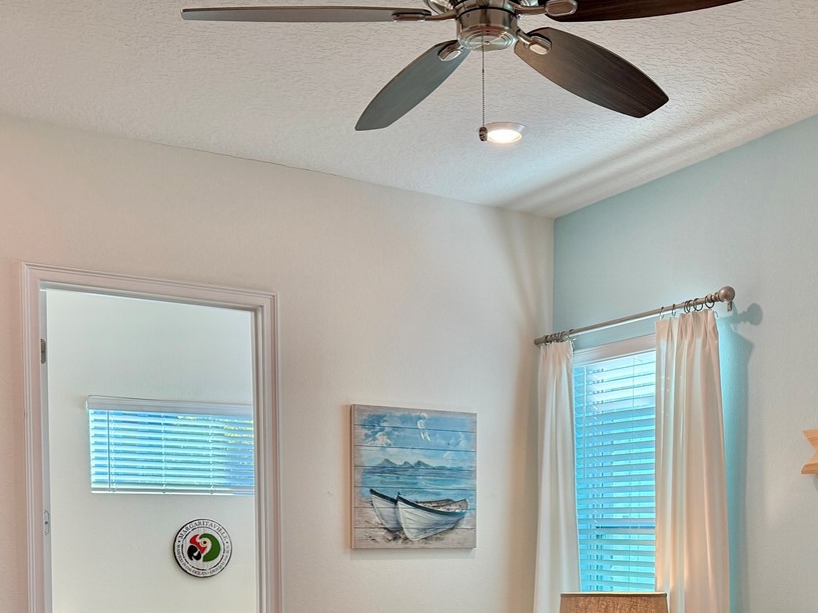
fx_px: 1111
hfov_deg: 40.2
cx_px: 504
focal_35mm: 47
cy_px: 566
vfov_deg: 29.5
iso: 100
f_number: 1.78
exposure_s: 1/224
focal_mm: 6.76
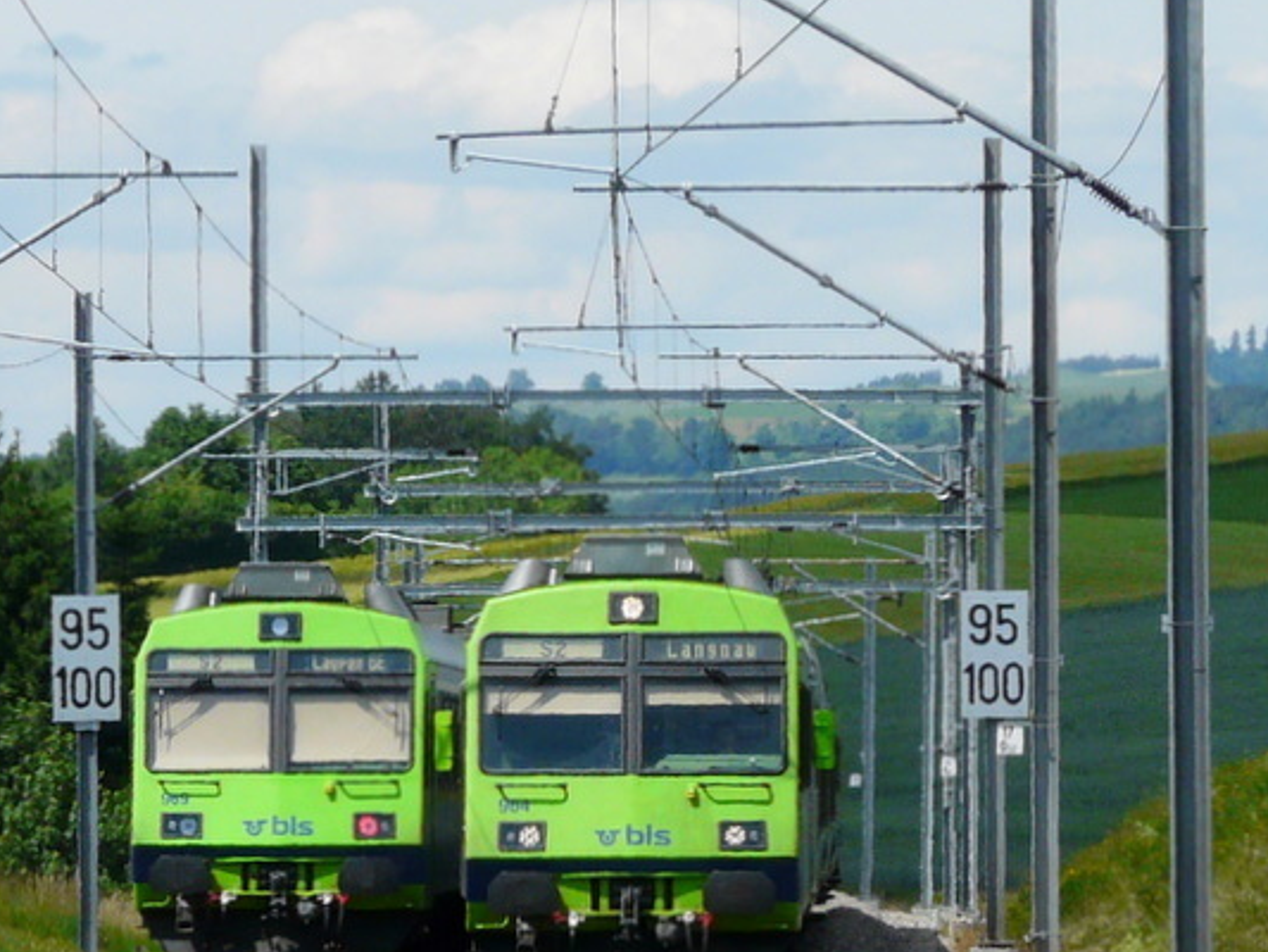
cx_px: 347
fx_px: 9013
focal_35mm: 246
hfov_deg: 8.0
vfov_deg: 6.0
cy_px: 500
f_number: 6.3
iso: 100
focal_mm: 21.6
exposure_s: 1/500
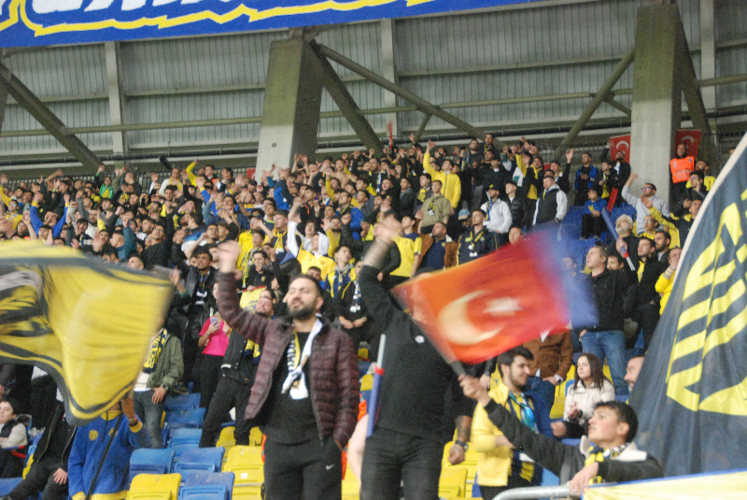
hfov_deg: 27.0
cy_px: 250
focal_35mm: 75
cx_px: 374
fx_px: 1558
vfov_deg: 18.2
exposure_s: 1/30
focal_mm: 50
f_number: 5
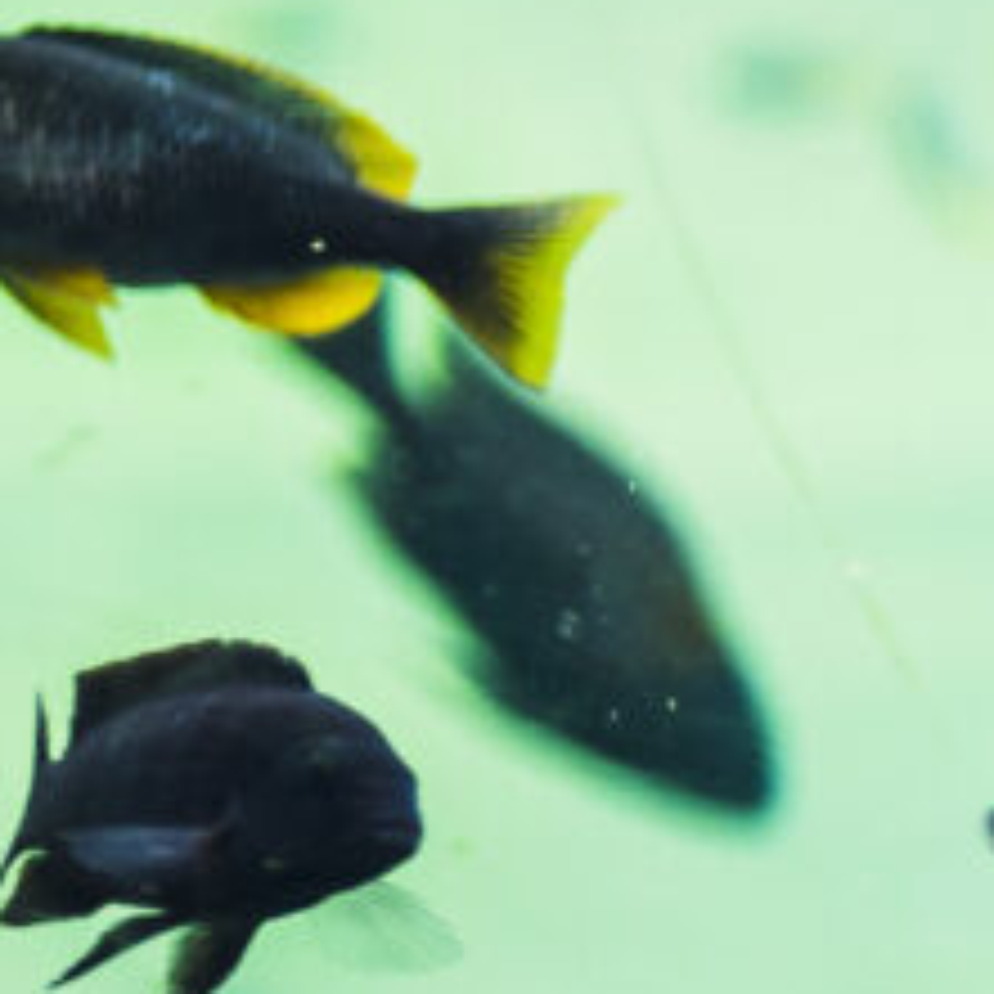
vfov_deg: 5.0
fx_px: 11176
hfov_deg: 4.5
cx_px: 4673
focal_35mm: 344
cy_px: 1765
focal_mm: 35
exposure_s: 1/500
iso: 200
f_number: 1.8
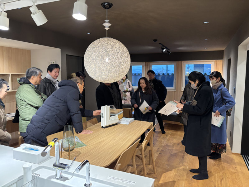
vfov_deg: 53.1
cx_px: 124
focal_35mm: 26
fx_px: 187
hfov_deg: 67.3
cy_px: 94
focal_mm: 5.96
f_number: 1.6
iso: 160
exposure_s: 1/50
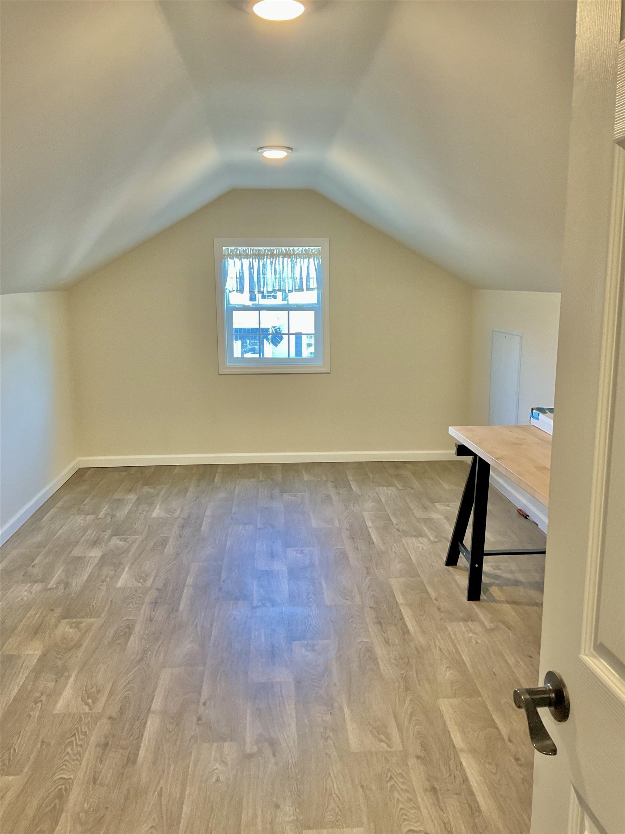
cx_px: 312
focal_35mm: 29
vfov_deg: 61.7
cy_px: 417
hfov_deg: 48.2
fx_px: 698
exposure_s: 1/60
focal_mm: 3
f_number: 1.8
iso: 100
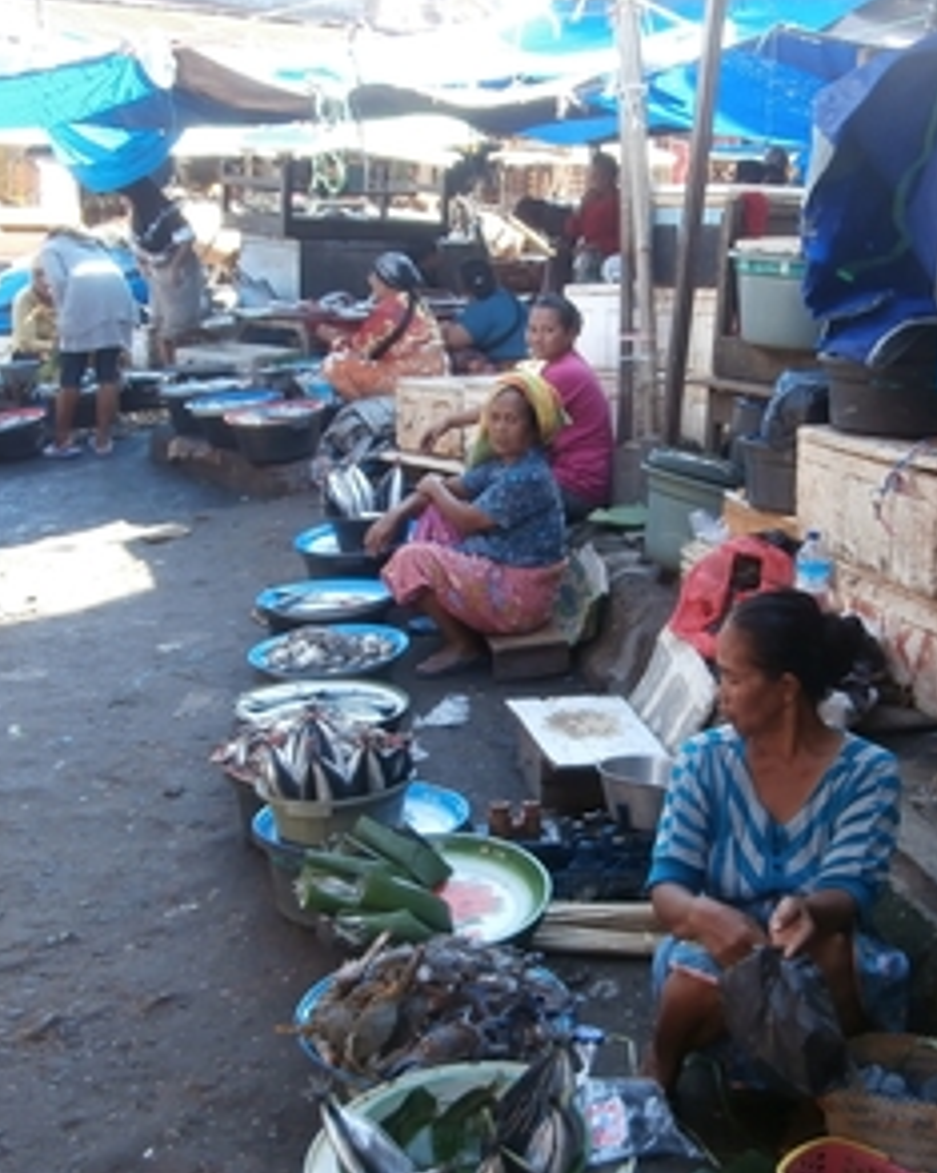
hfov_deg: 31.1
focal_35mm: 48
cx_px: 641
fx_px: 1666
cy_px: 597
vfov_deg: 38.8
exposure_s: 1/60
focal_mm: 4.2
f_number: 3
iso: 100
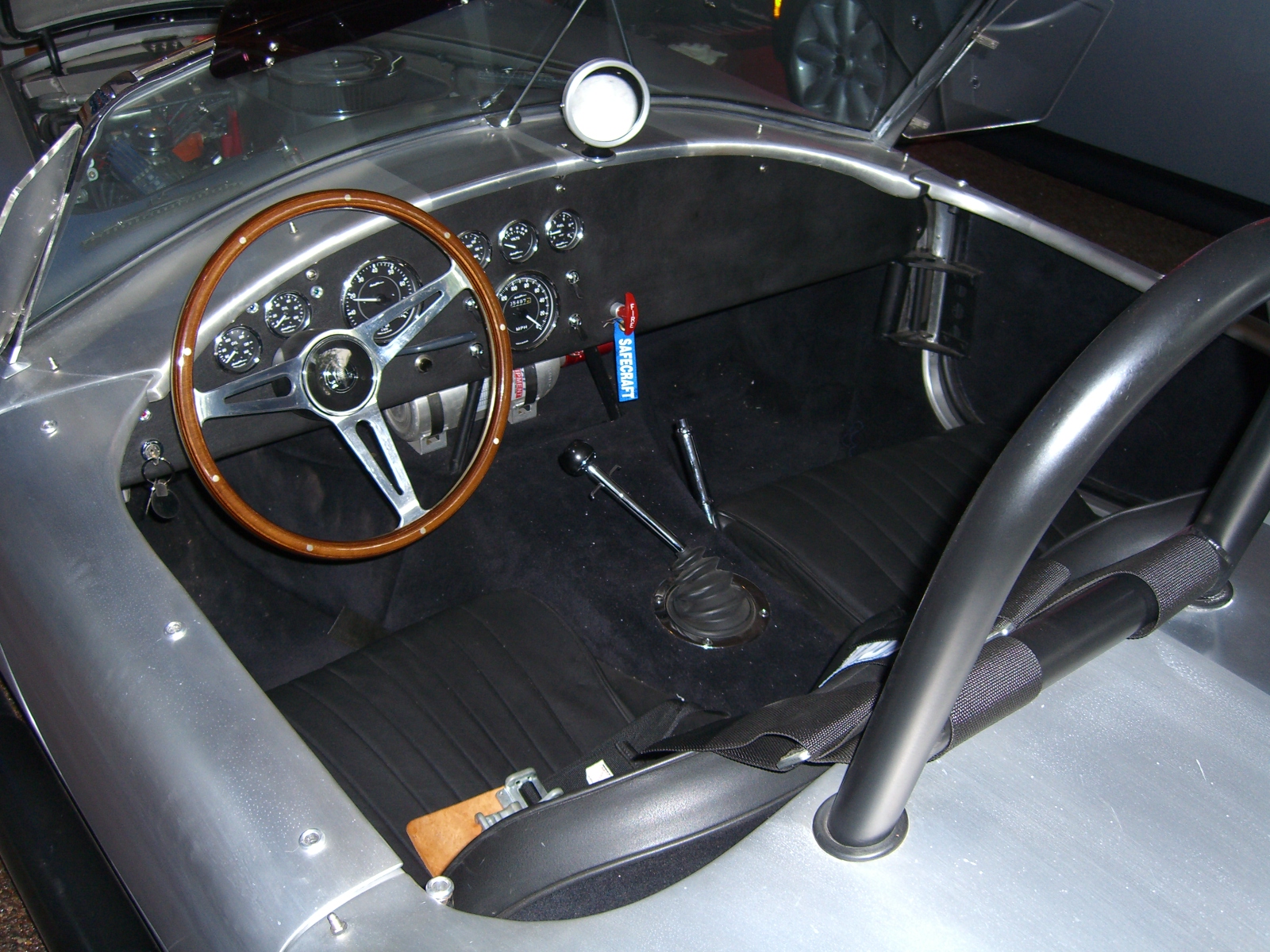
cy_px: 476
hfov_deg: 49.0
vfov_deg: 37.7
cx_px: 635
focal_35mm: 38
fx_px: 1394
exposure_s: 1/60
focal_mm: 7.9
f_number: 2.8
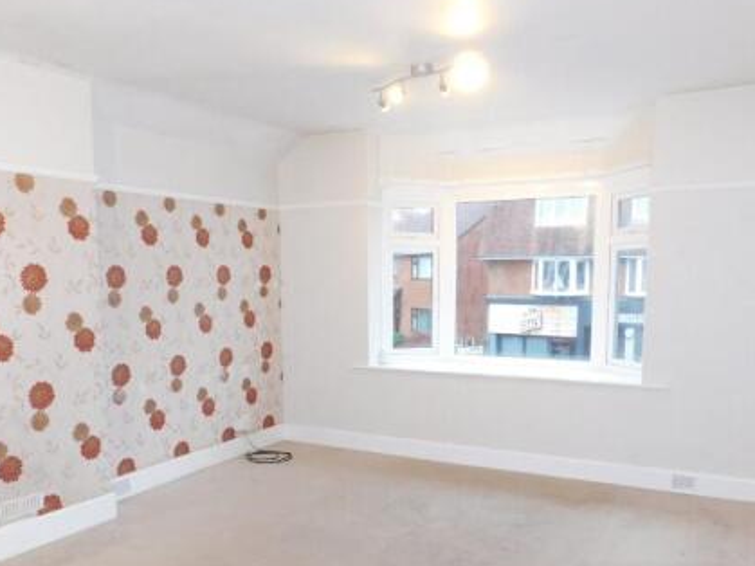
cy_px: 370
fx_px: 698
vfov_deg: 43.6
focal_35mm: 32
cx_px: 359
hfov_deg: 56.8
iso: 200
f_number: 3
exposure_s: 1/30
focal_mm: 4
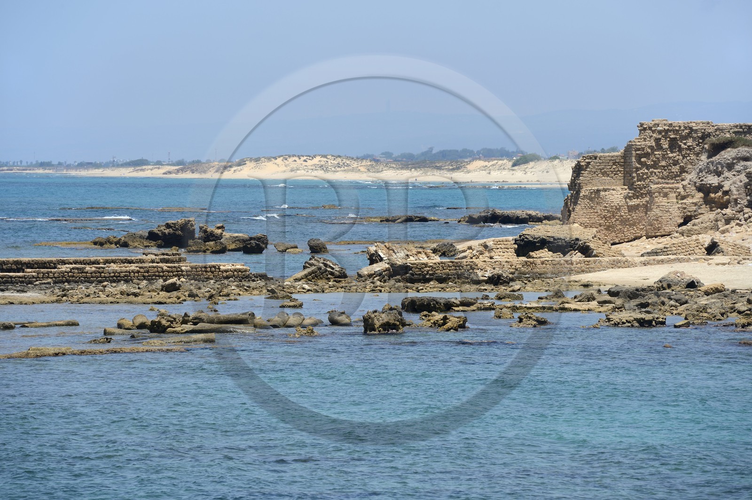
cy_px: 250
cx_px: 376
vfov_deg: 6.9
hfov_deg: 10.3
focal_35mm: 200
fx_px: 4174
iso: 100
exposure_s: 1/320
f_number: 8
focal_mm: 200
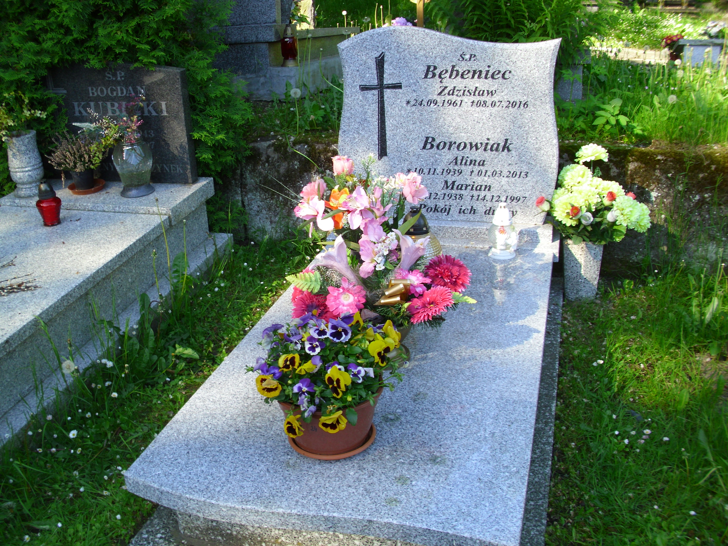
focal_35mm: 35
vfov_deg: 40.7
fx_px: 736
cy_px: 273
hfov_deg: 52.6
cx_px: 364
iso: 50
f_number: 3
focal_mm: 6.2
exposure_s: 1/94
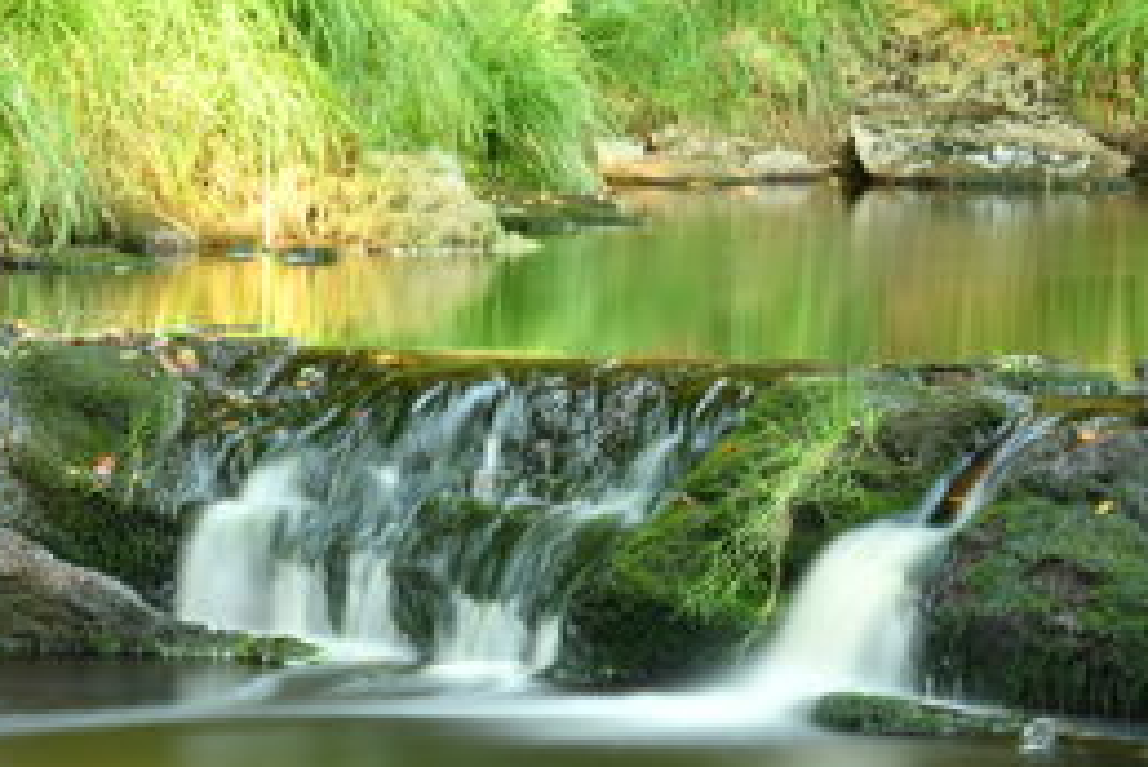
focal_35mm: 289
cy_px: 406
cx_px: 545
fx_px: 9221
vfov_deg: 4.8
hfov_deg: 7.1
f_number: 22
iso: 100
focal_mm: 125
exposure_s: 30
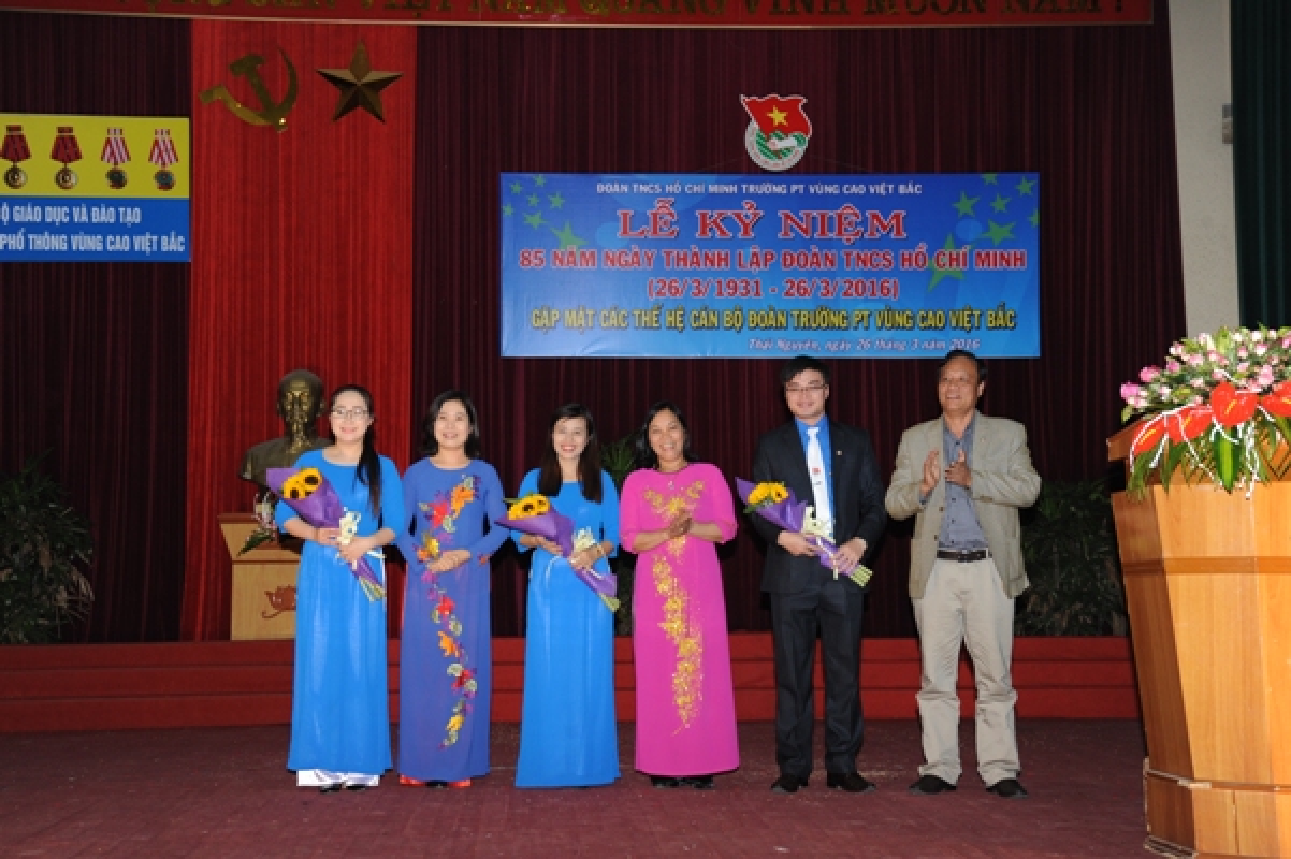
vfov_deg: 27.0
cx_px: 646
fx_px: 1792
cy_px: 430
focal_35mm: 50
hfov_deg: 39.6
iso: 800
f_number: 6.3
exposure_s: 1/60
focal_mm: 50
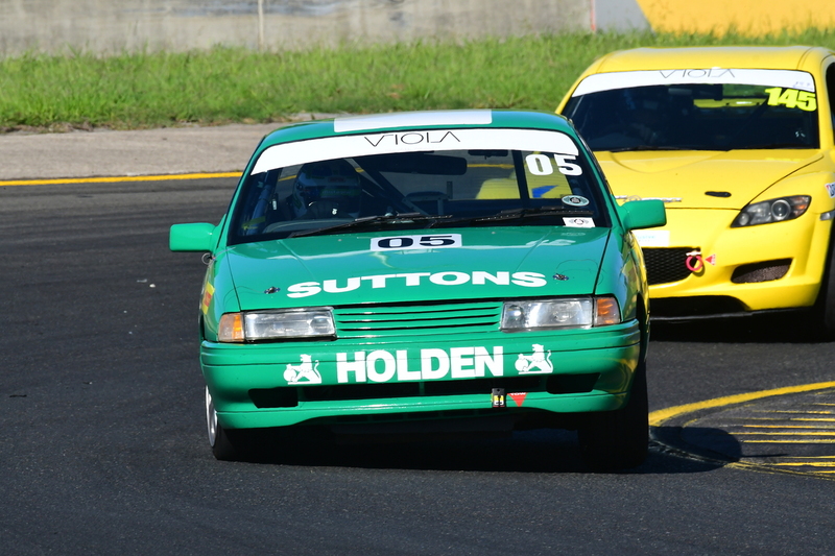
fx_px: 14609
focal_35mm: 630
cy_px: 278
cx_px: 418
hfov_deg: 3.3
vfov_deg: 2.2
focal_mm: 420
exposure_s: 1/640
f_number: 13
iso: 500
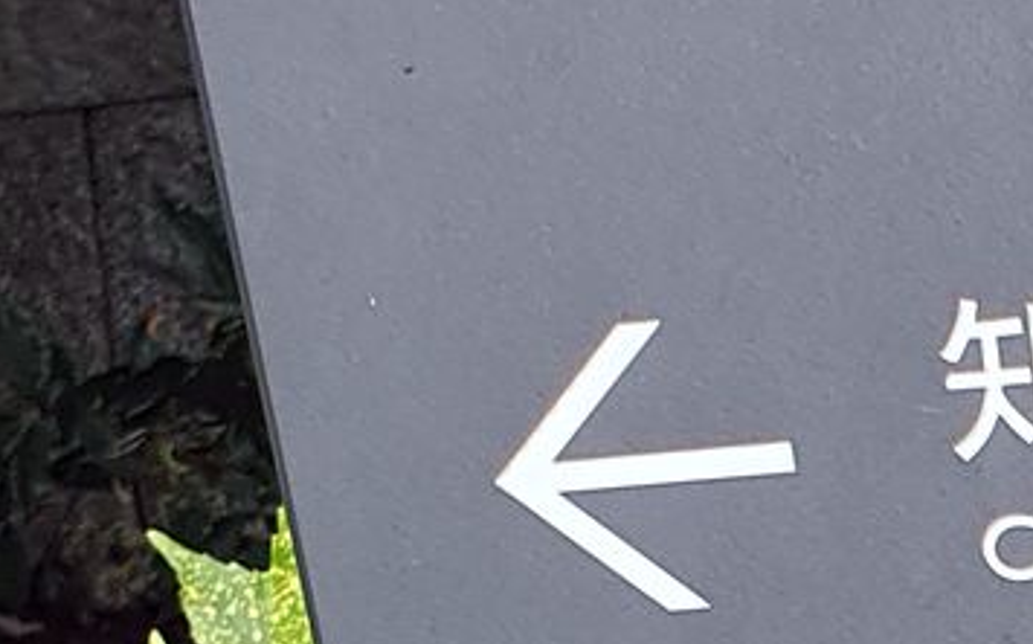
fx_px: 3489
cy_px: 966
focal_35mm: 124
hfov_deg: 15.6
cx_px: 1503
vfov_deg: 10.2
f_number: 2.4
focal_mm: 4.32
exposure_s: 1/139
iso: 50
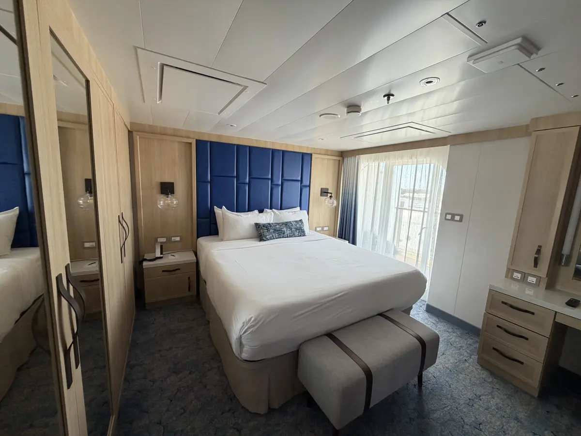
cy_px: 218
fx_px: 235
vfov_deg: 85.7
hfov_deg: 102.1
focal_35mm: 14
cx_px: 290
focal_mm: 2.22
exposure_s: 1/121
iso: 160
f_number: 2.2
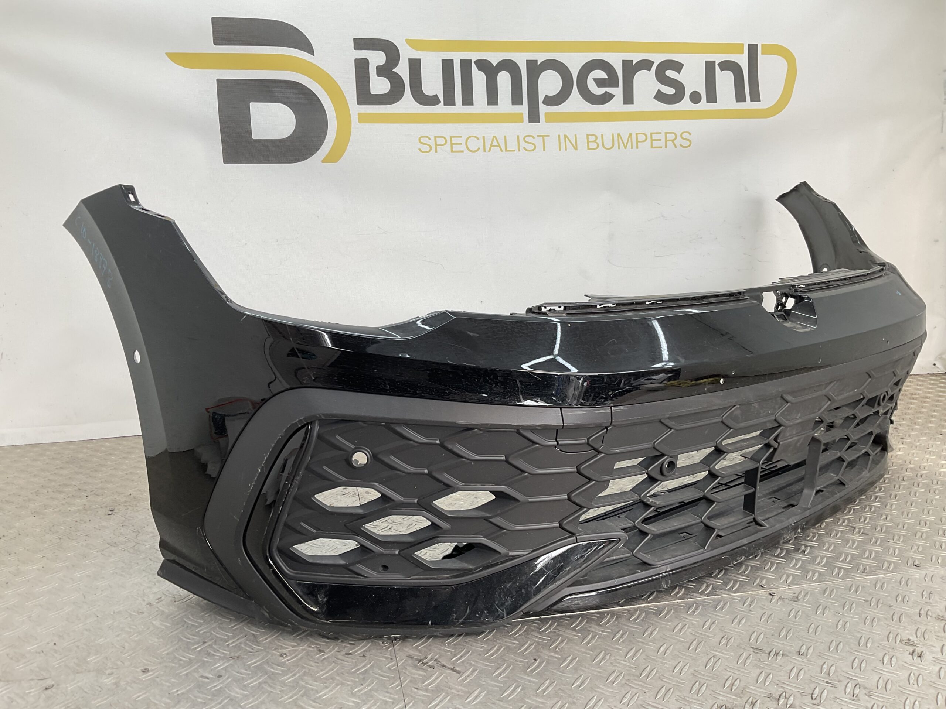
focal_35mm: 29
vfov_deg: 48.2
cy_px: 354
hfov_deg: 61.7
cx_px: 473
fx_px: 793
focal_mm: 3
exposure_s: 1/120
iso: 16
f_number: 1.8
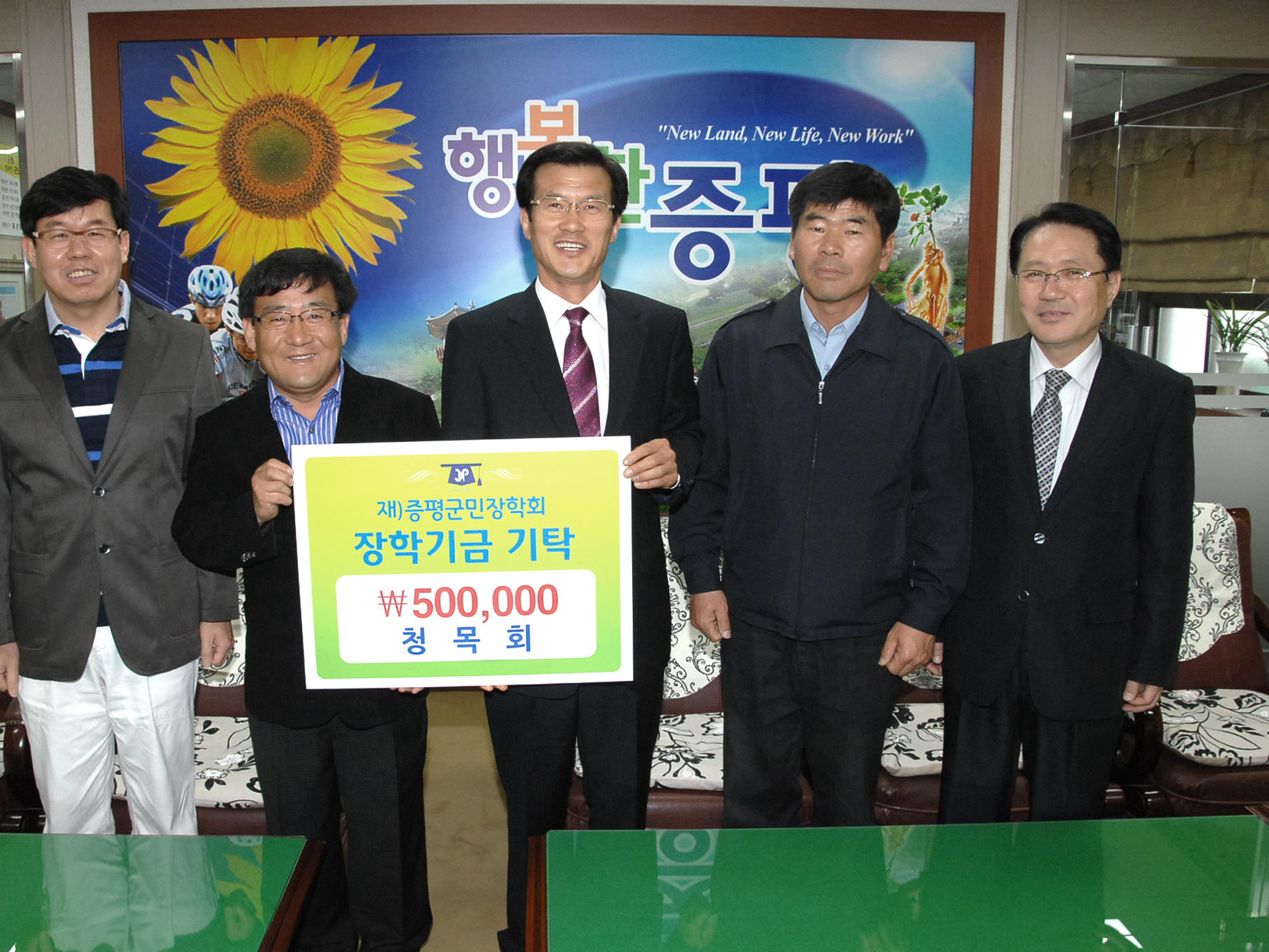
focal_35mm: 30
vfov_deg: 46.8
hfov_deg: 59.8
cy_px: 467
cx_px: 567
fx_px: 1100
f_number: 5.6
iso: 400
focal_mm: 18
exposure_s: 1/60
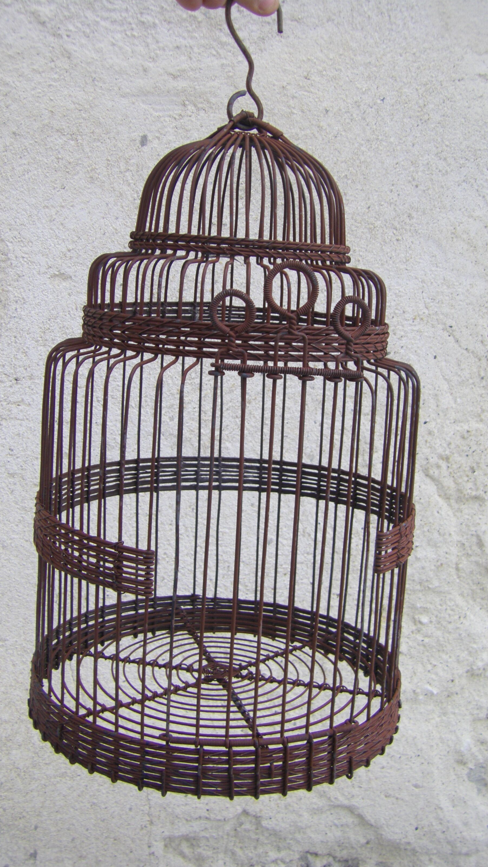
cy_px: 436
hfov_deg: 28.4
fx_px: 966
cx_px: 249
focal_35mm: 42
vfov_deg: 48.4
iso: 64
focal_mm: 6.3
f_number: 3.5
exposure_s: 1/160
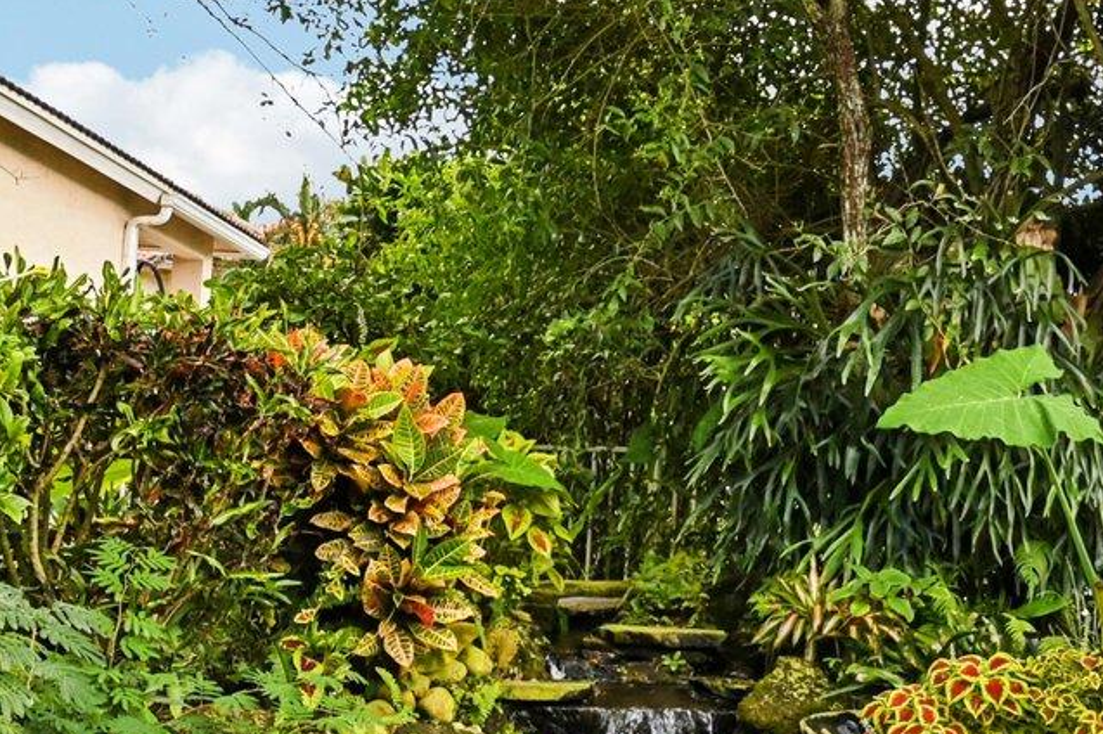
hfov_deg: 39.9
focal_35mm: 45
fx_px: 1378
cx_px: 1023
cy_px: 691
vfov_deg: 28.4
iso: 800
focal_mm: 14
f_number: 8
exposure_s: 1/250
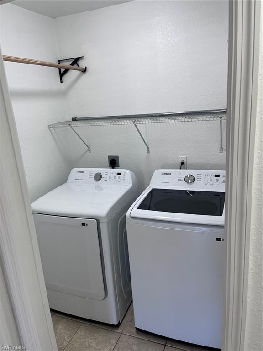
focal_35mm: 26
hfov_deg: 53.1
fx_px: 263
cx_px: 132
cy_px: 176
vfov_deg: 67.3
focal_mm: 5.1
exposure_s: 1/120
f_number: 1.6
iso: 100
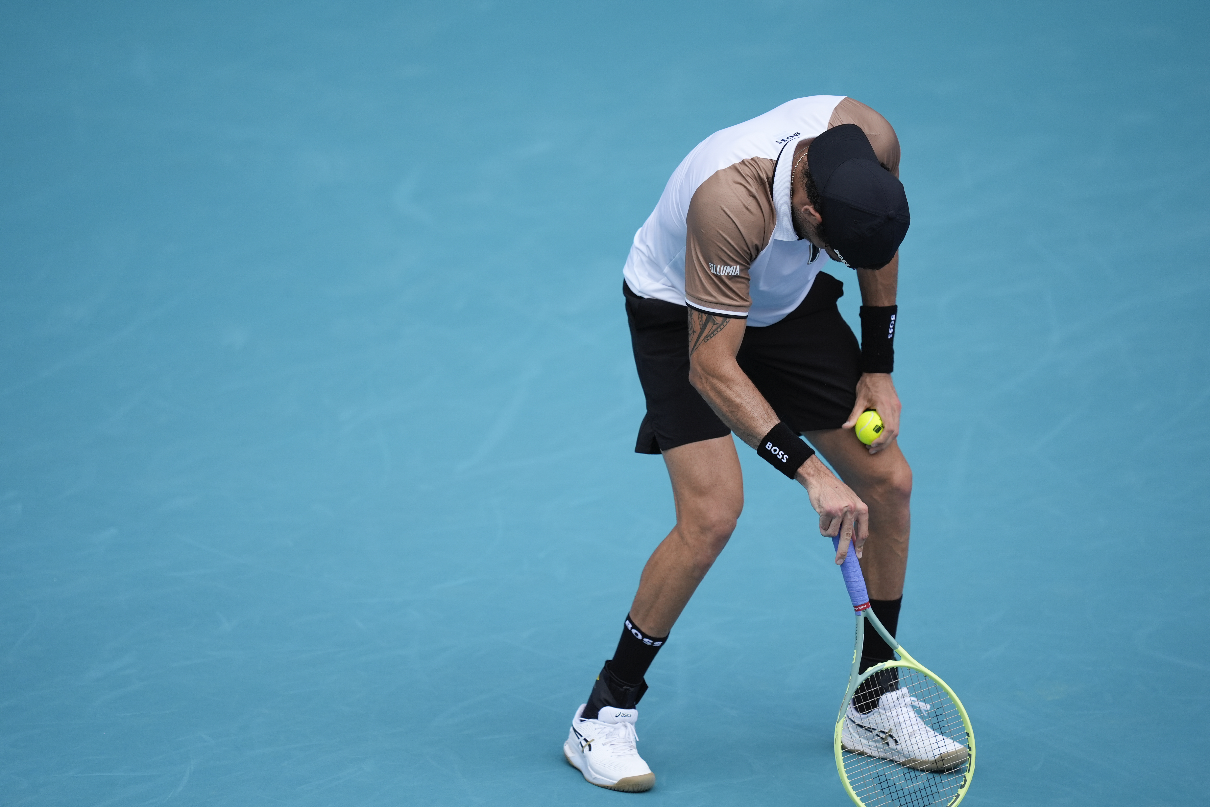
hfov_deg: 5.2
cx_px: 605
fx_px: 13443
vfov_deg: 3.4
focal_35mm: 400
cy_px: 404
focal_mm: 400
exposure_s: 1/2000
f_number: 2.8
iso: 500
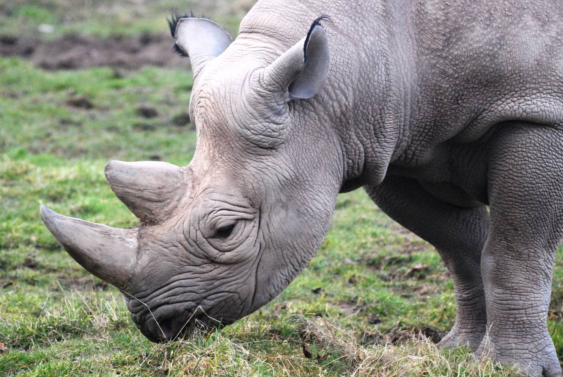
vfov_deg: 5.6
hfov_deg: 8.4
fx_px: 3837
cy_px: 204
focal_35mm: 245
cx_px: 278
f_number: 4.5
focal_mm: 150
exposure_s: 1/500
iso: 1600
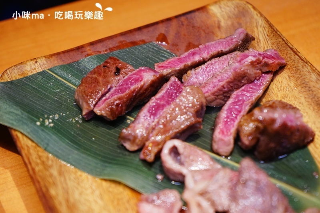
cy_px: 106
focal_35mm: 70
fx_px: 622
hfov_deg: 28.8
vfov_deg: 19.4
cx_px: 160
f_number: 5.6
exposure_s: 1/80
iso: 2500
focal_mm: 70
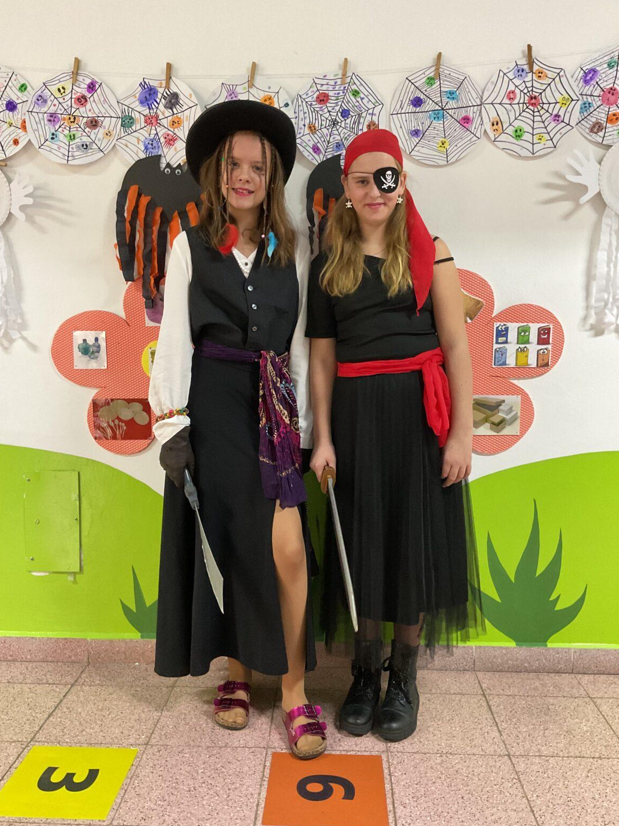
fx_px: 715
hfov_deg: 46.8
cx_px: 308
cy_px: 410
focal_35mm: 30
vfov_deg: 60.0
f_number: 1.8
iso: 250
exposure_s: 1/25
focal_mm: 3
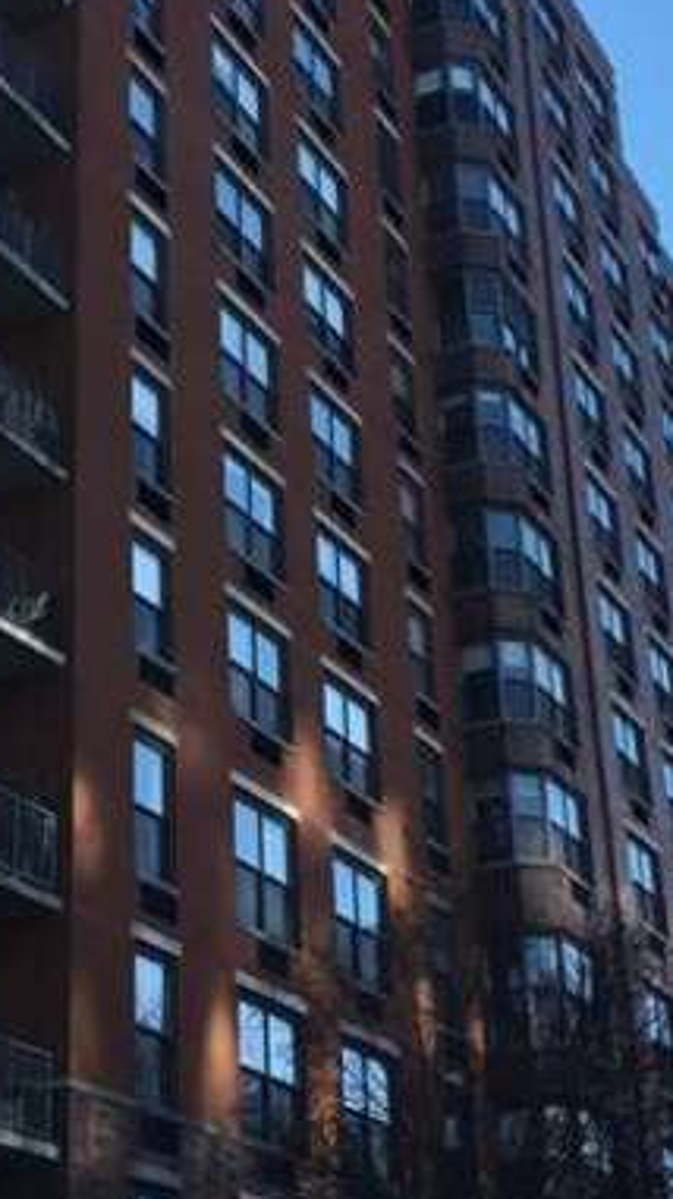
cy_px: 403
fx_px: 2255
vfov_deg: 29.6
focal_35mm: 71
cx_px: 261
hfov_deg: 17.0
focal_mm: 3.3
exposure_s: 1/463
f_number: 2.4
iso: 25
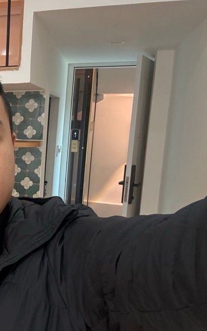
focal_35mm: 42
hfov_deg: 26.1
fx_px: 379
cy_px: 178
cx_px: -62
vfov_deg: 47.1
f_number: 1.9
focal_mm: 2.69
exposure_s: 1/50
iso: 160
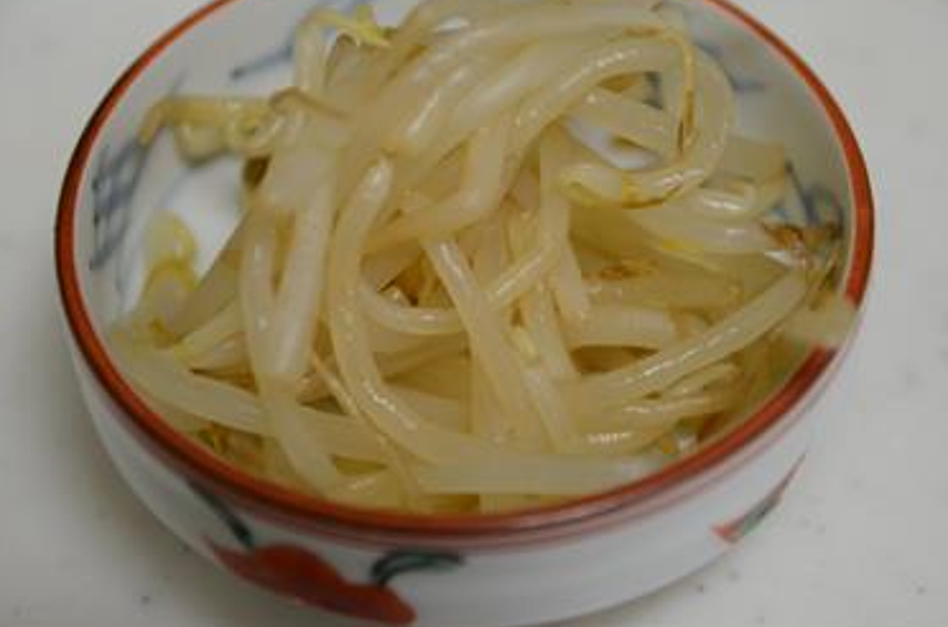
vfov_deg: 12.1
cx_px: 479
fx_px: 2968
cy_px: 302
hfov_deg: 18.1
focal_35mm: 113
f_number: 4
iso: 400
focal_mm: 70
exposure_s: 1/40
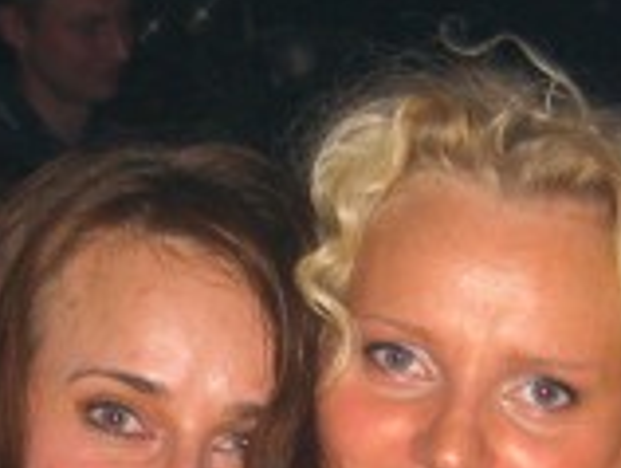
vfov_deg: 10.0
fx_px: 2587
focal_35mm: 144
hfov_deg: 13.7
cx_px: 354
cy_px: 731
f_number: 2.8
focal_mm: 7.9
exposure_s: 1/60
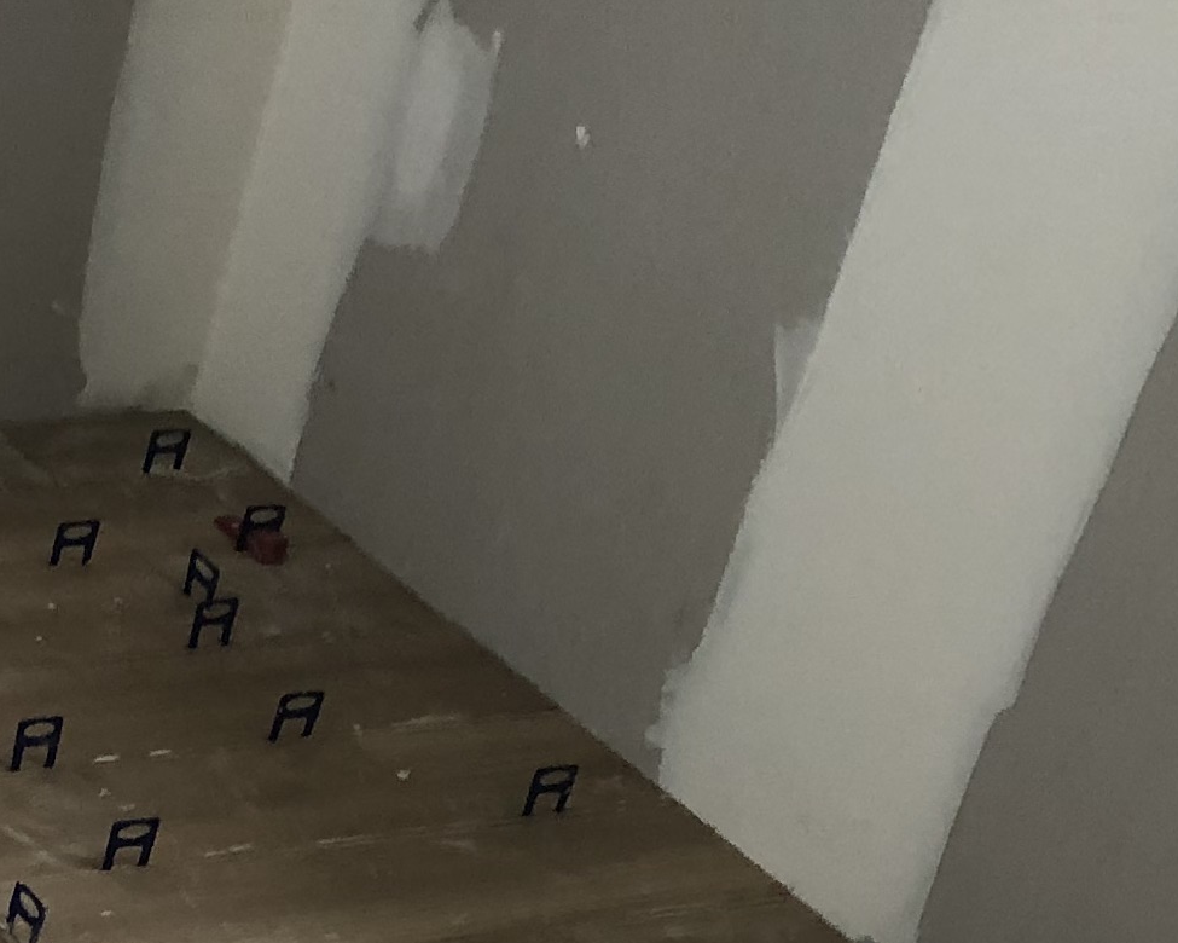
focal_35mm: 113
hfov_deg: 15.8
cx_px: -527
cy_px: 1822
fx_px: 3940
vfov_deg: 12.2
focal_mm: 4
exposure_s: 1/30
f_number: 1.8
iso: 40
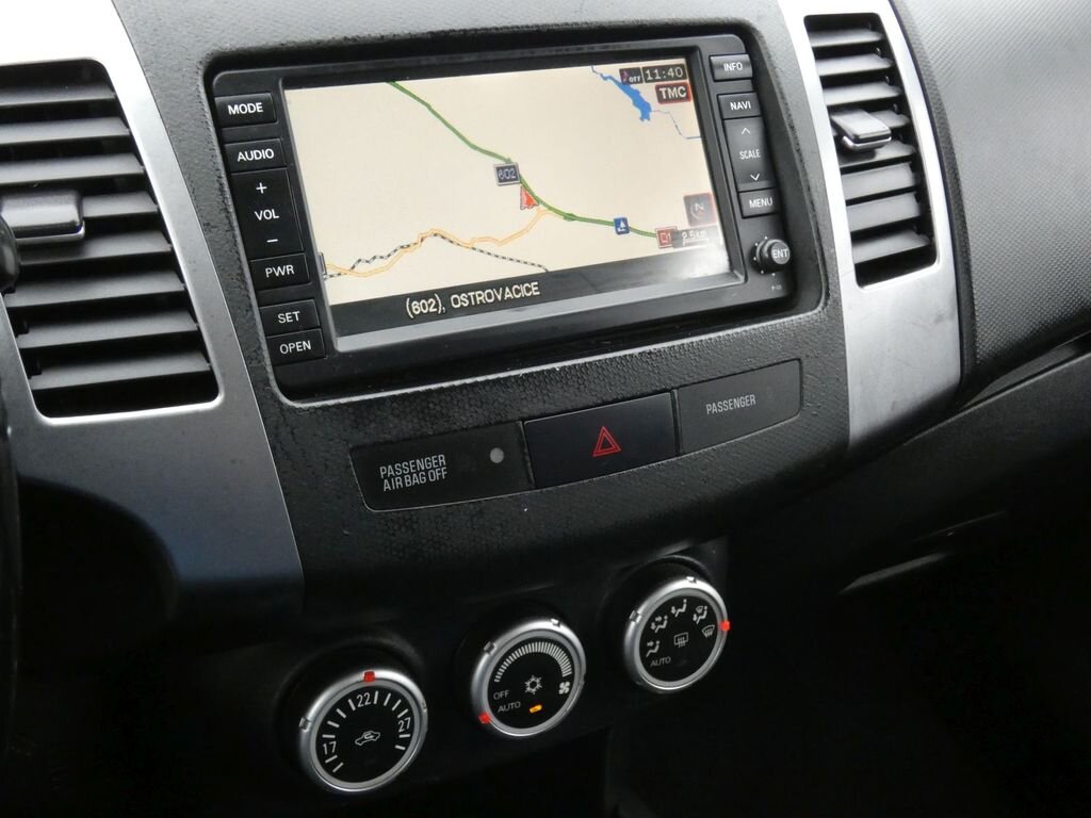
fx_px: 1229
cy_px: 409
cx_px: 546
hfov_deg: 47.9
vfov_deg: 36.8
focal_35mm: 39
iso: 800
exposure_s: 1/80
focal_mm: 7.1
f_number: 5.6
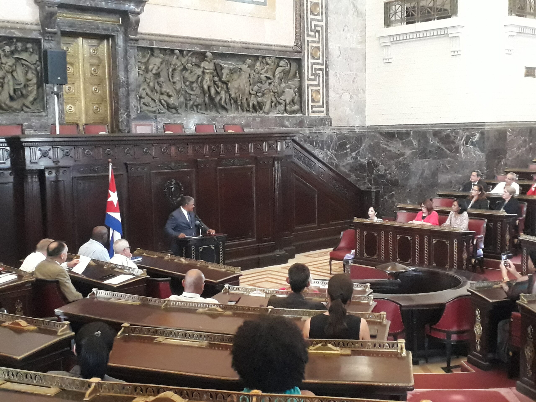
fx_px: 418
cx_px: 268
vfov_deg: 51.4
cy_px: 201
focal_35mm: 27
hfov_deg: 65.3
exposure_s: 1/15
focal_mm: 3.6
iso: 800
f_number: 1.9
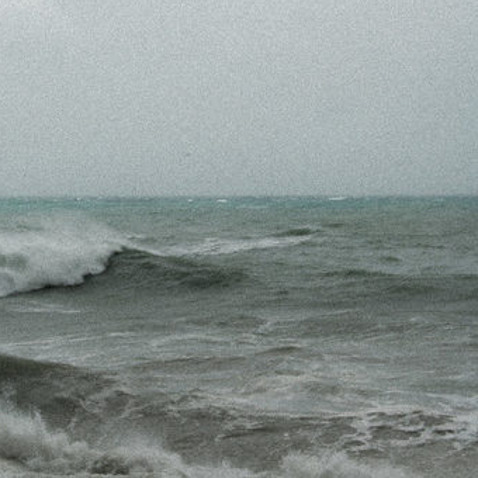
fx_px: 1230
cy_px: 243
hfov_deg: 21.6
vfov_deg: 22.0
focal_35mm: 79
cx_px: 80
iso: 200
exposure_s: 1/25
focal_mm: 35
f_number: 8
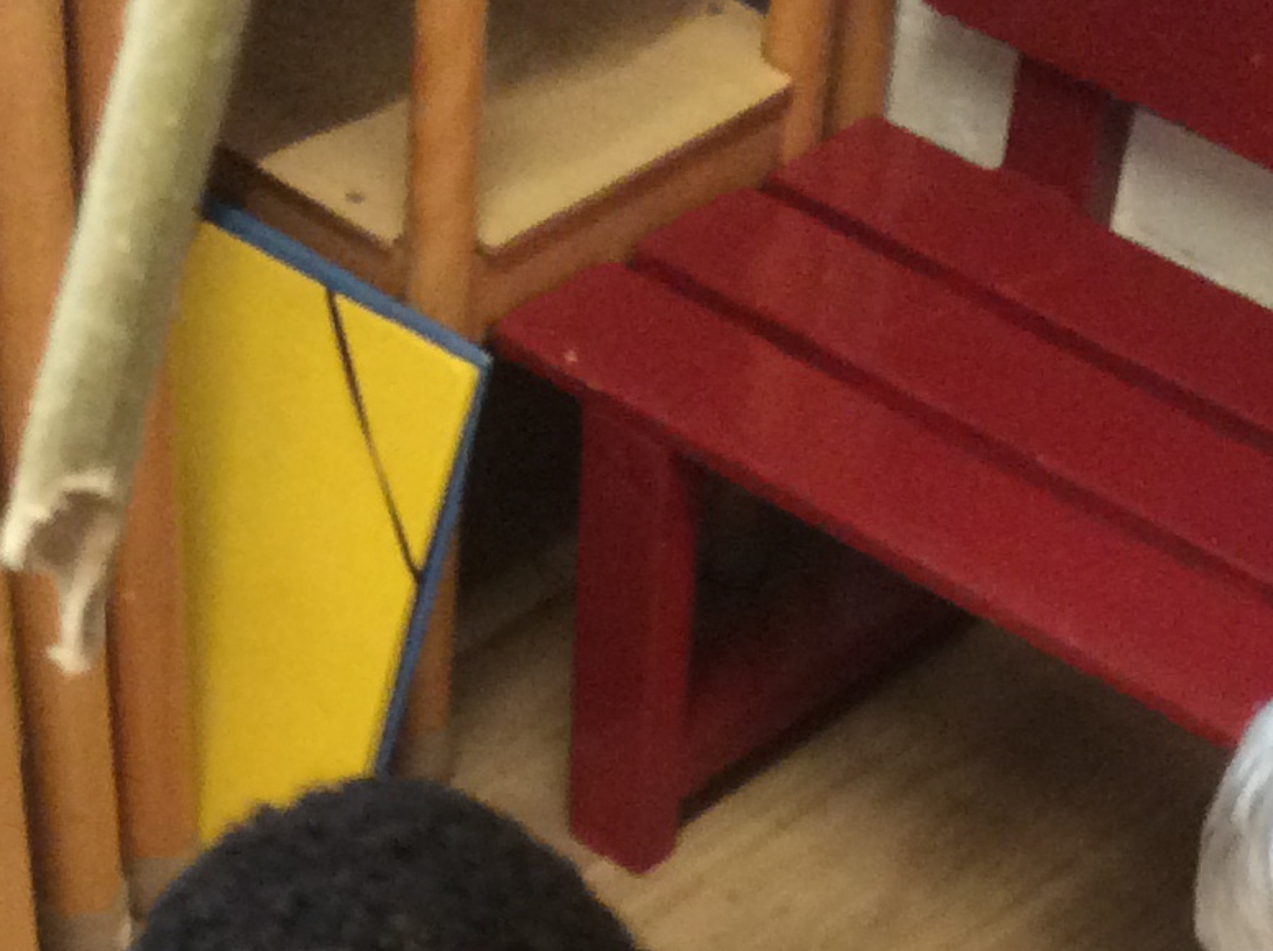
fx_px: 3929
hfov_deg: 18.4
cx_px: 769
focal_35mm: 107
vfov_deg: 13.0
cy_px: 1472
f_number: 2.4
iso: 160
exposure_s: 1/25
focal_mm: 3.3
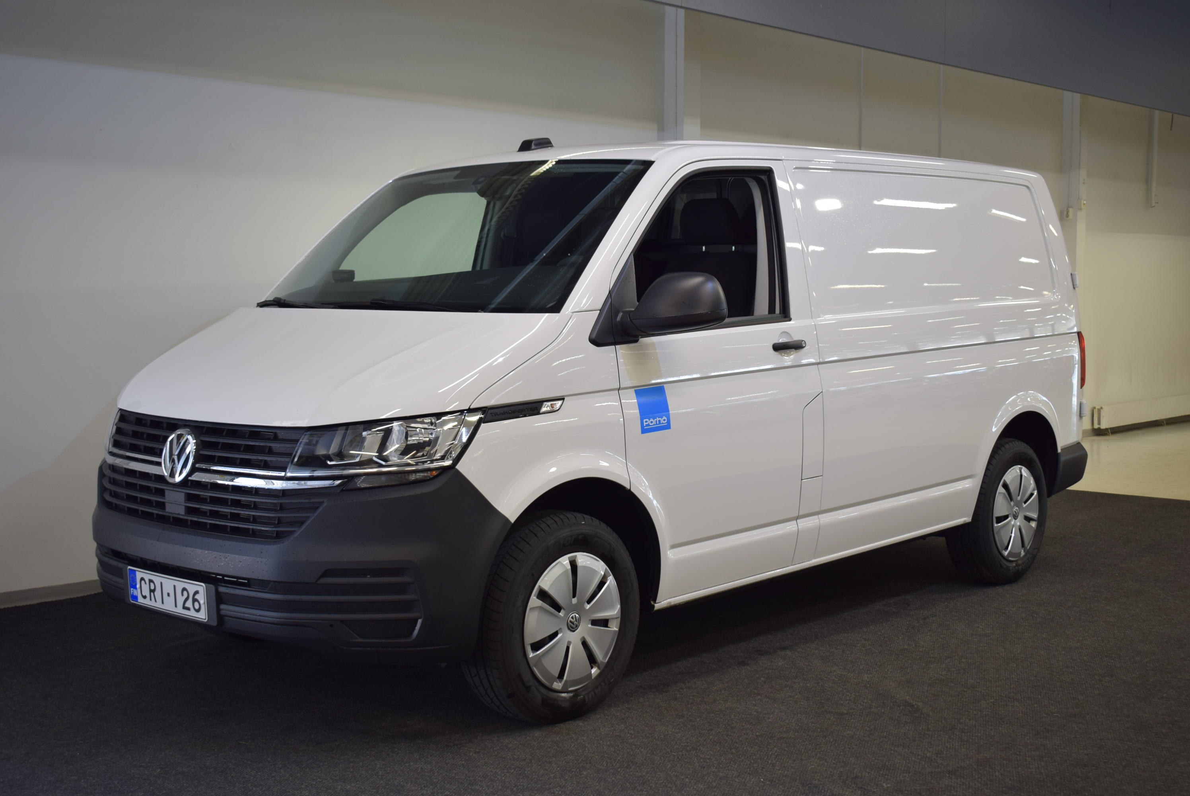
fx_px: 1538
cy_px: 398
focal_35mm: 46
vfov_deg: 29.0
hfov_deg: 42.3
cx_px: 595
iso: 400
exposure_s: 1/60
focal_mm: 31
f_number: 4.2
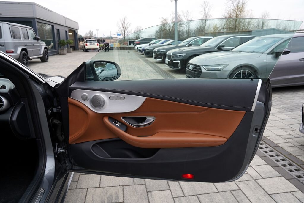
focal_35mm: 24
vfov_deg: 53.1
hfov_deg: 73.7
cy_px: 102
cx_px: 152
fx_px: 203
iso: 100
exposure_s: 1/100
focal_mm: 24
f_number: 5.6
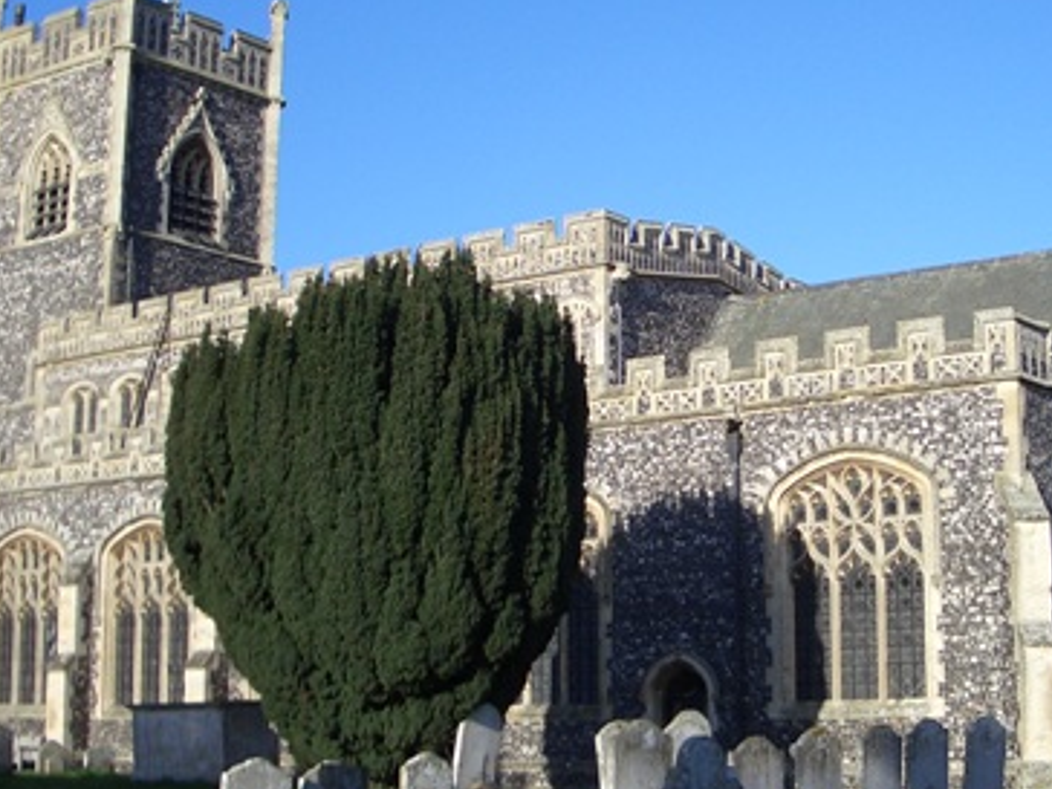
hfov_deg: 31.2
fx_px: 1884
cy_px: 373
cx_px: 585
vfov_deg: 23.6
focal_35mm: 62
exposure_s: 1/800
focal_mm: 5.8
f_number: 2.6
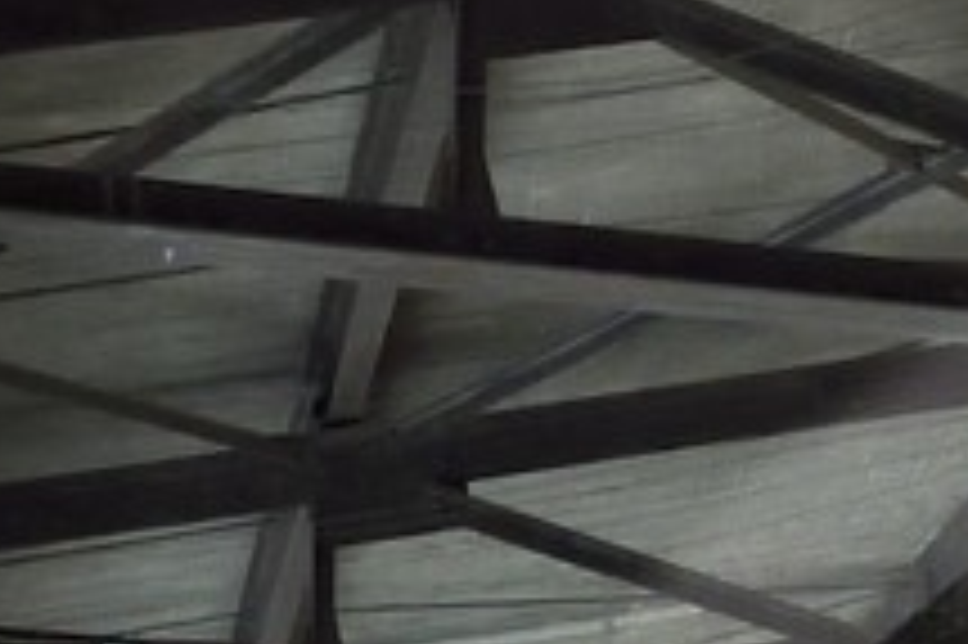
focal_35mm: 201
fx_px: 5400
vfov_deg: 6.3
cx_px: 1945
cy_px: 1918
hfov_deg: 9.6
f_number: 5
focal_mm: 27
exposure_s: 1/200
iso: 5000
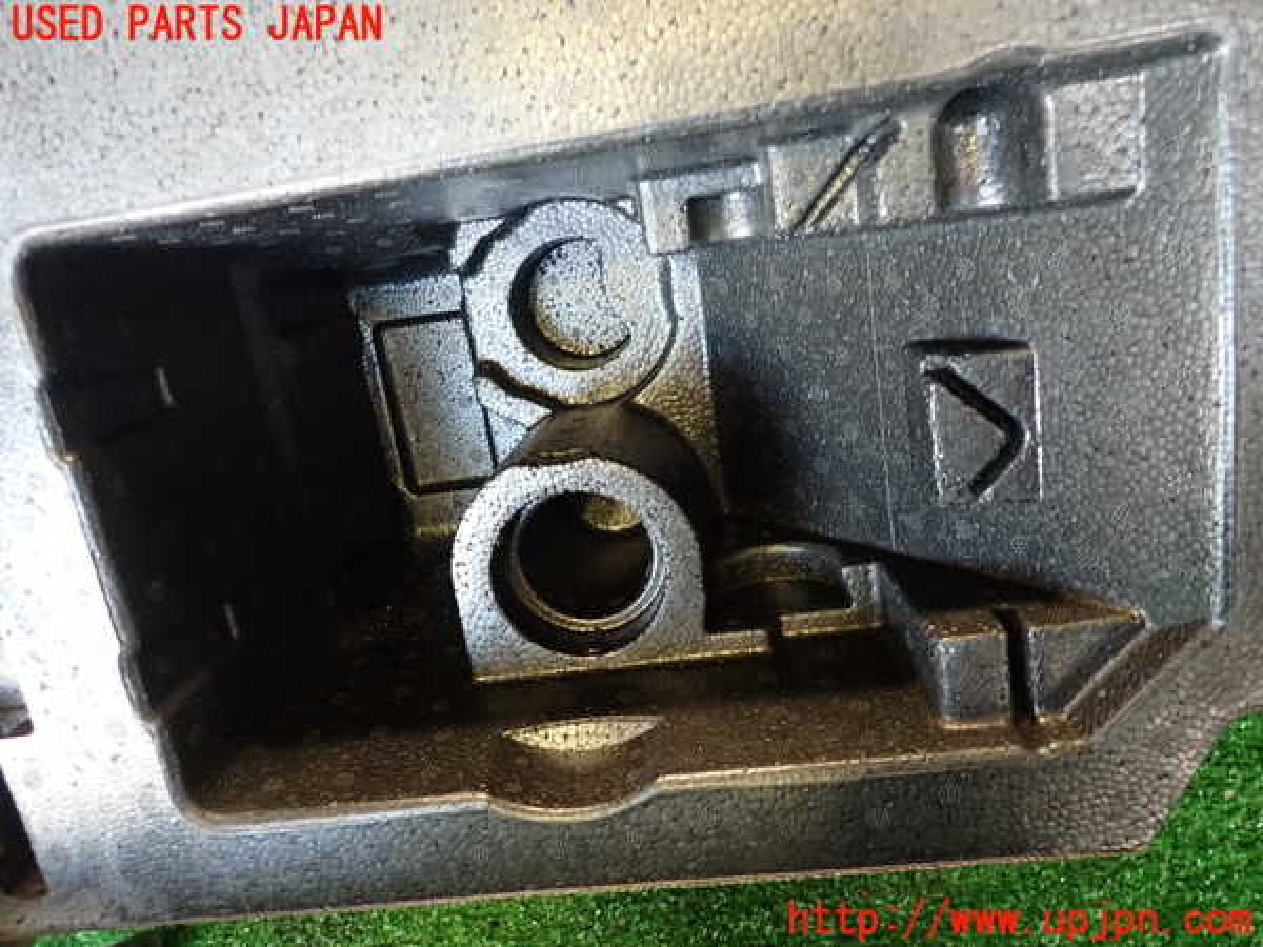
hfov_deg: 69.4
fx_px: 912
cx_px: 632
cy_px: 474
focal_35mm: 25
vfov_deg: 54.9
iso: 320
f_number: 2
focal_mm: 4.5
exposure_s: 1/30
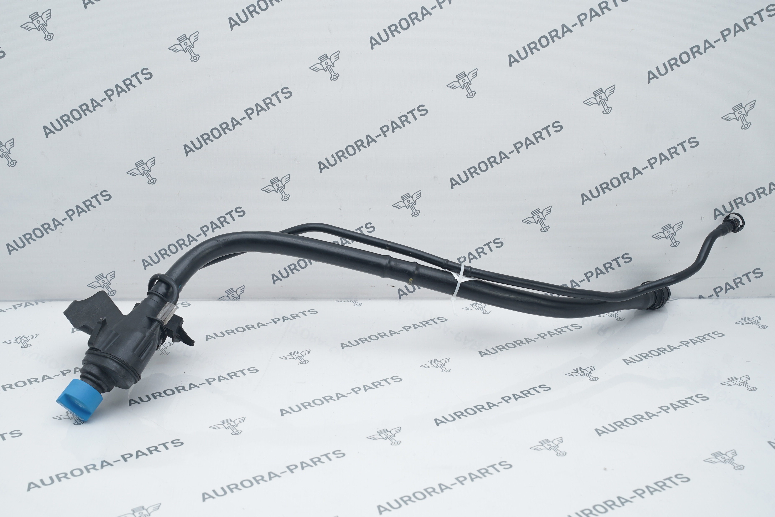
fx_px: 1076
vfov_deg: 27.0
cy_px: 265
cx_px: 372
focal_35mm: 50
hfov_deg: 39.6
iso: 500
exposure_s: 1/160
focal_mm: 47
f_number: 6.3
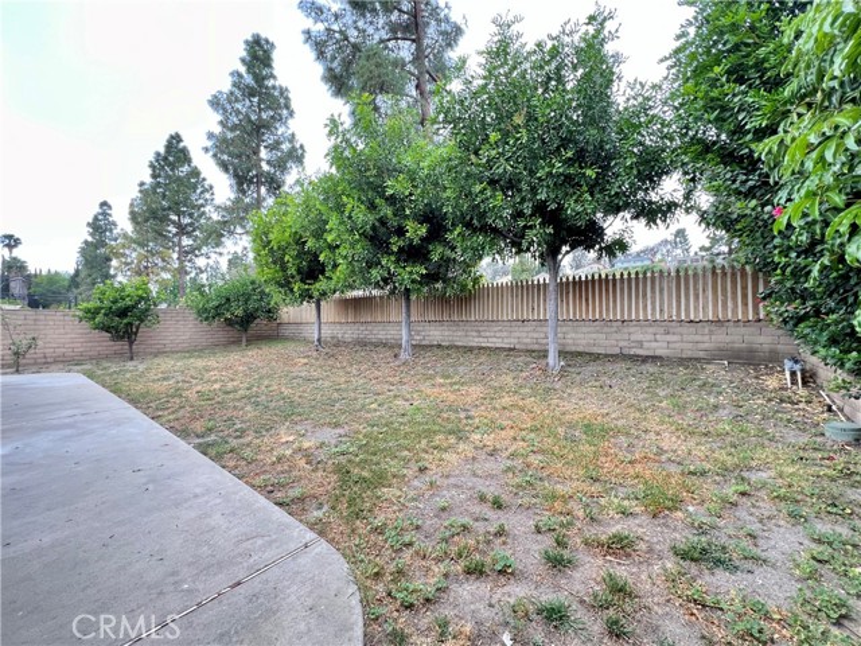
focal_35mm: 13
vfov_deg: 89.9
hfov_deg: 106.2
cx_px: 430
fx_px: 323
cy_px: 323
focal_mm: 1.57
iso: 160
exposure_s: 1/99
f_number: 1.8
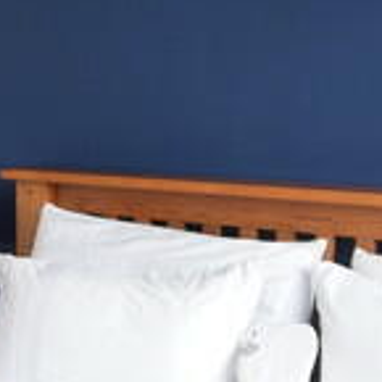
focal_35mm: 90
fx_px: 1124
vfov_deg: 19.3
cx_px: 16
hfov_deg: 18.9
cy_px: 236
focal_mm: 10
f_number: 4.5
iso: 400
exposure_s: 1/80
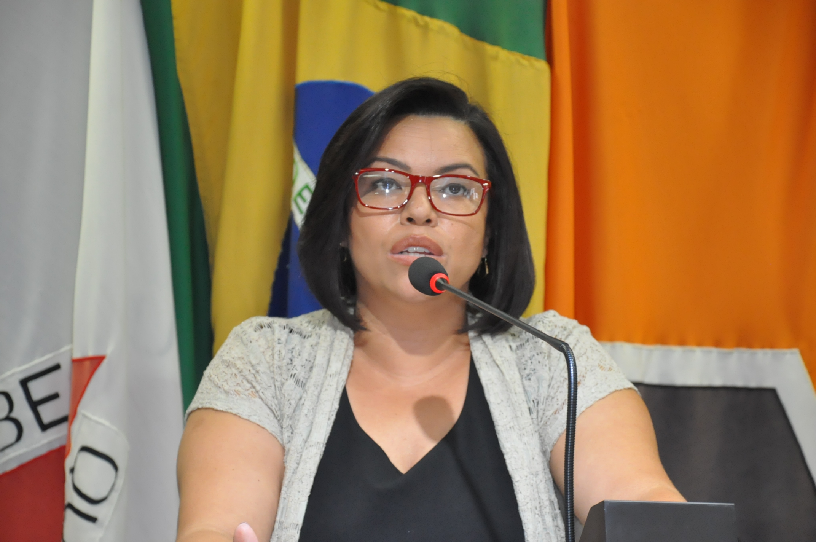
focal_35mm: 147
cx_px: 408
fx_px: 3328
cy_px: 271
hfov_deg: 14.0
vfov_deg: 9.3
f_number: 5.6
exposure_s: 1/60
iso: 2000
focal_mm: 98
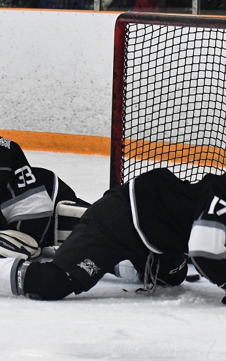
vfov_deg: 10.6
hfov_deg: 6.6
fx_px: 1952
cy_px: 171
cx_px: 298
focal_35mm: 198
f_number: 2.8
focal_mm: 70
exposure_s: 1/800
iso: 3200
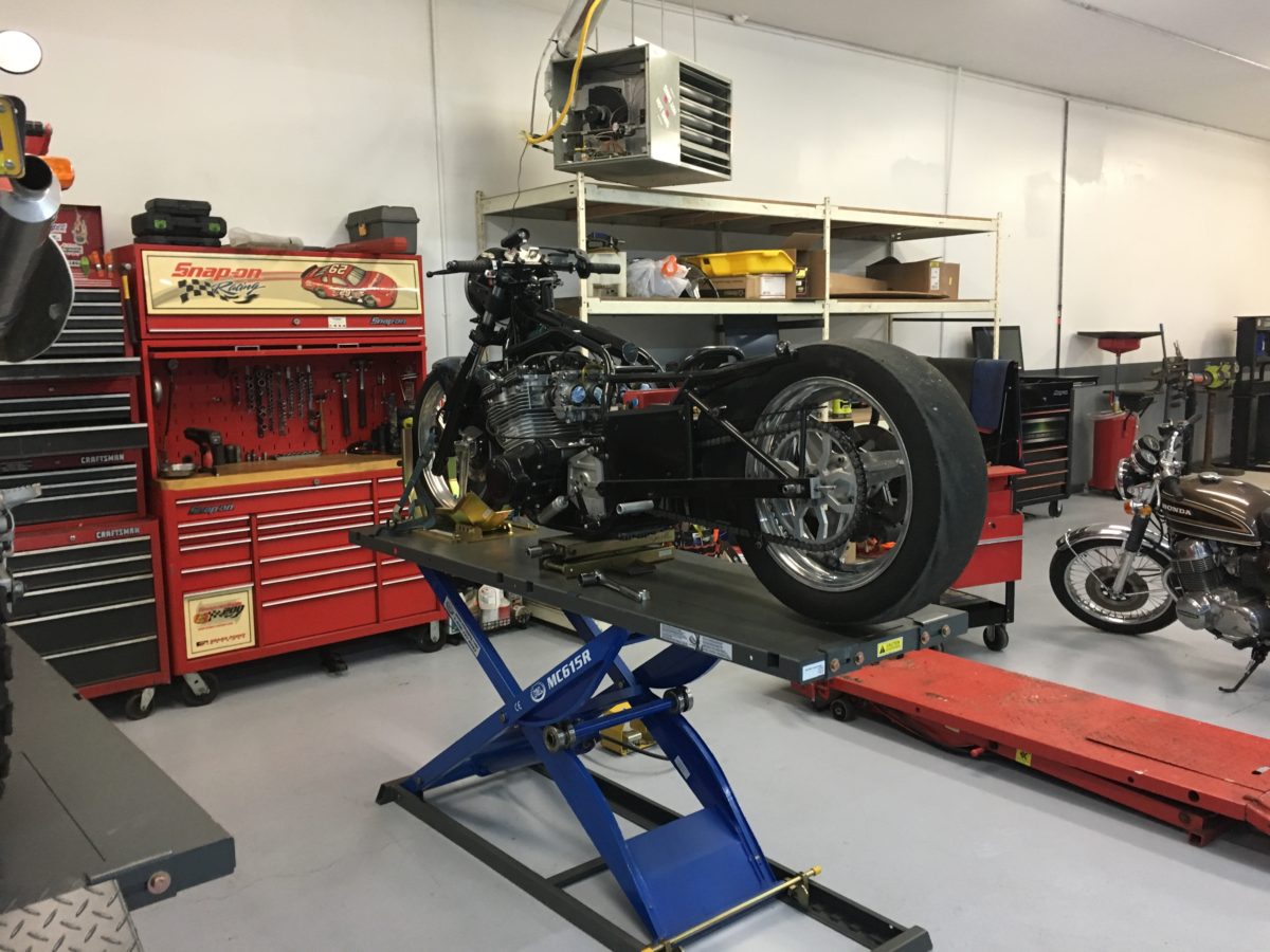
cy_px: 476
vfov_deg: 48.2
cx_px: 635
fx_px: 1064
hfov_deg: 61.7
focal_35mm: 29
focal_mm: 4.15
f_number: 2.2
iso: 125
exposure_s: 1/30
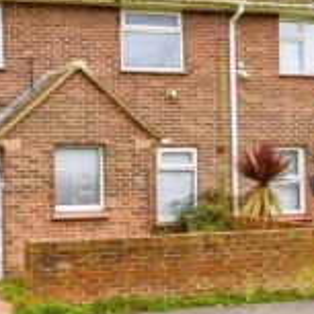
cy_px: 104
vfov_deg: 26.0
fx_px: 677
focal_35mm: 66
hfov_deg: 25.0
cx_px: 12
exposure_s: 1/250
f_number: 8
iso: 200
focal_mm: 17
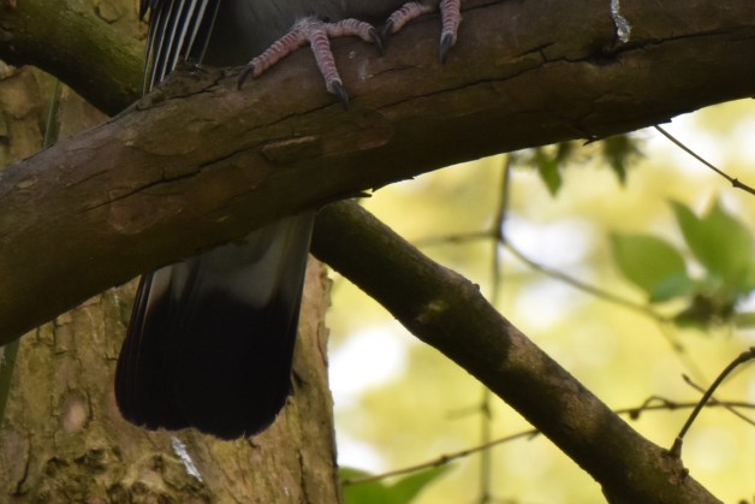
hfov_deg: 1.8
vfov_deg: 1.2
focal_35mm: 1160
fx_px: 24332
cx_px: 349
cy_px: -57
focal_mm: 300
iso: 1400
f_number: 22
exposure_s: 1/100
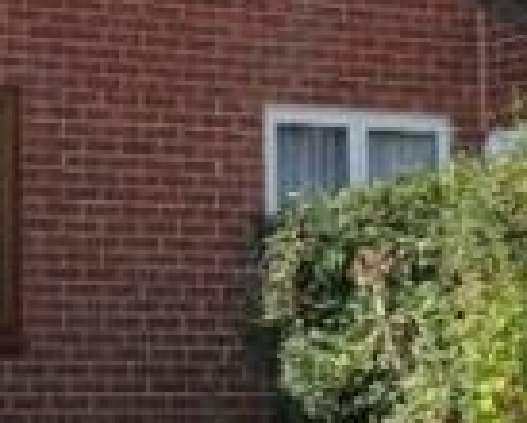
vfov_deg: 11.2
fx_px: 2140
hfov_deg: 13.3
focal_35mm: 137
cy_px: 63
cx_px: -233
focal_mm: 4.13
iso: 50
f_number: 2.4
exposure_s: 1/471
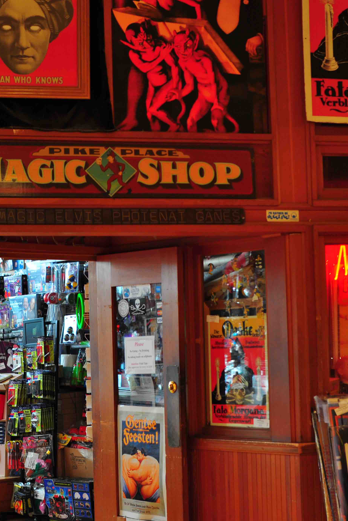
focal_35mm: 81
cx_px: 220
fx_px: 1171
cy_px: 257
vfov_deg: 25.1
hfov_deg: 16.9
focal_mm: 35
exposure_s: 1/25
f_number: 3.2
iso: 200
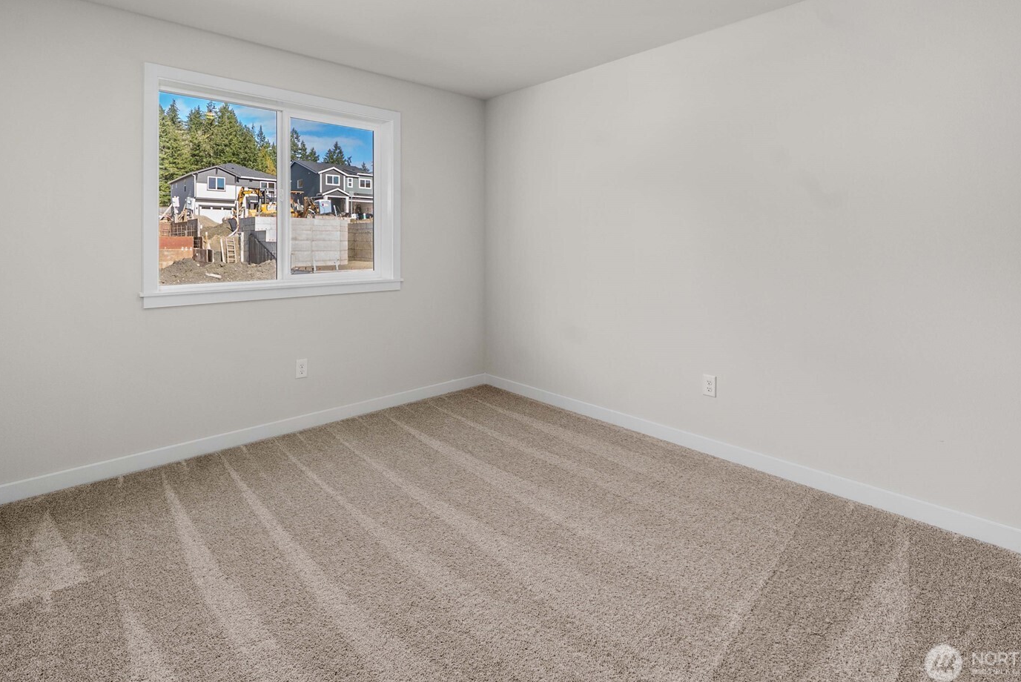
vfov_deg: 73.0
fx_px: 454
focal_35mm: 16
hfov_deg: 96.6
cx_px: 477
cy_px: 272
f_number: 7.1
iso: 1000
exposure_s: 1/25
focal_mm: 13
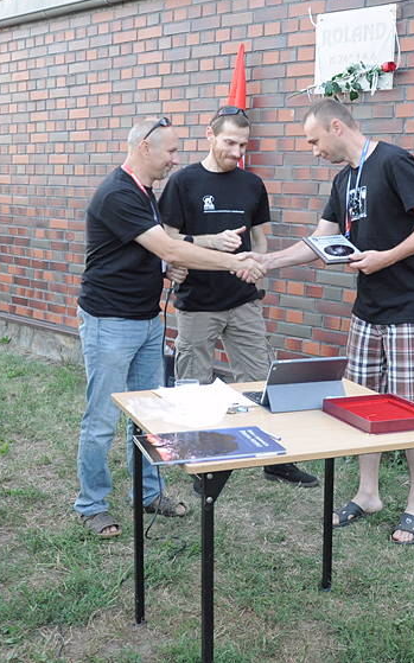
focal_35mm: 49
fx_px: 881
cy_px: 329
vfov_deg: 41.2
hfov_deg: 26.3
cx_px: 285
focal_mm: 21
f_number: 4
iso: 800
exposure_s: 1/60
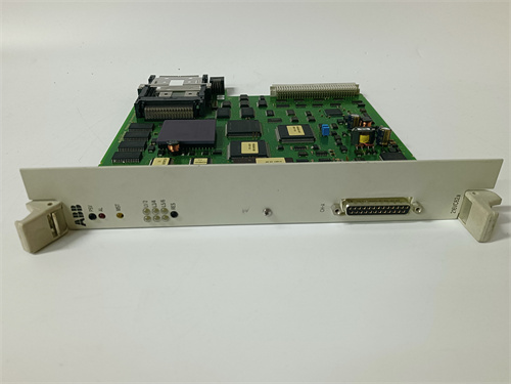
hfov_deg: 65.3
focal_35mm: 27
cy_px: 192
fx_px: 399
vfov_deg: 51.4
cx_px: 256
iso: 724
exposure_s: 1/50
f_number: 1.9
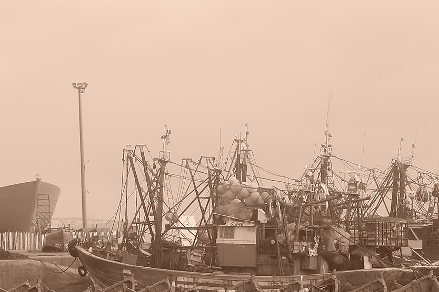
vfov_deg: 11.3
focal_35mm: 118
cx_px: 445
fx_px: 1439
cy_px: 373
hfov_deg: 16.9
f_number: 5.6
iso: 400
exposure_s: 1/150
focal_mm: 27
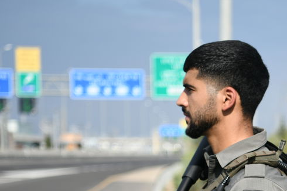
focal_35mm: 143
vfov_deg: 9.4
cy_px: 249
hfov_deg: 14.1
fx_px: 1139
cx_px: 298
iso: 125
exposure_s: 1/2500
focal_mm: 50
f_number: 2.8
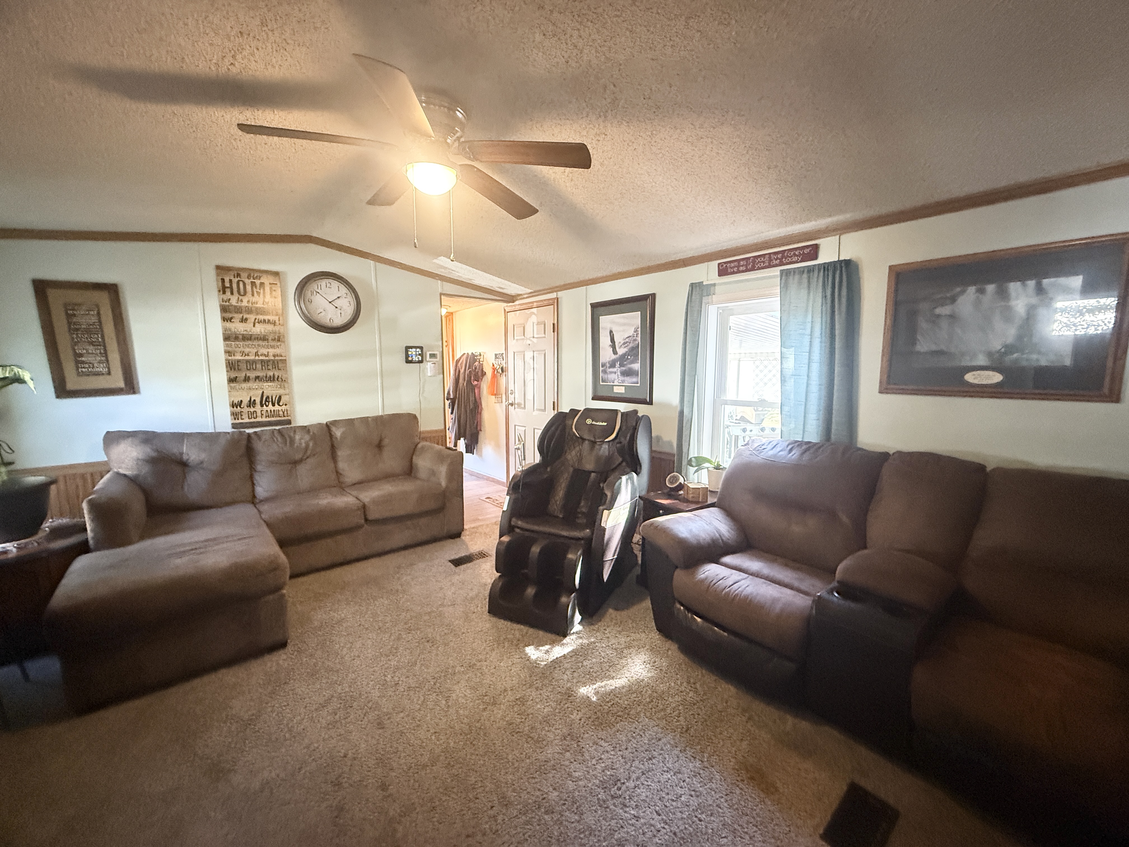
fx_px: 457
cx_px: 564
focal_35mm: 14
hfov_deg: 102.1
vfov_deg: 85.7
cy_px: 424
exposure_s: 1/60
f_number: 2.2
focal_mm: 2.22
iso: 1000
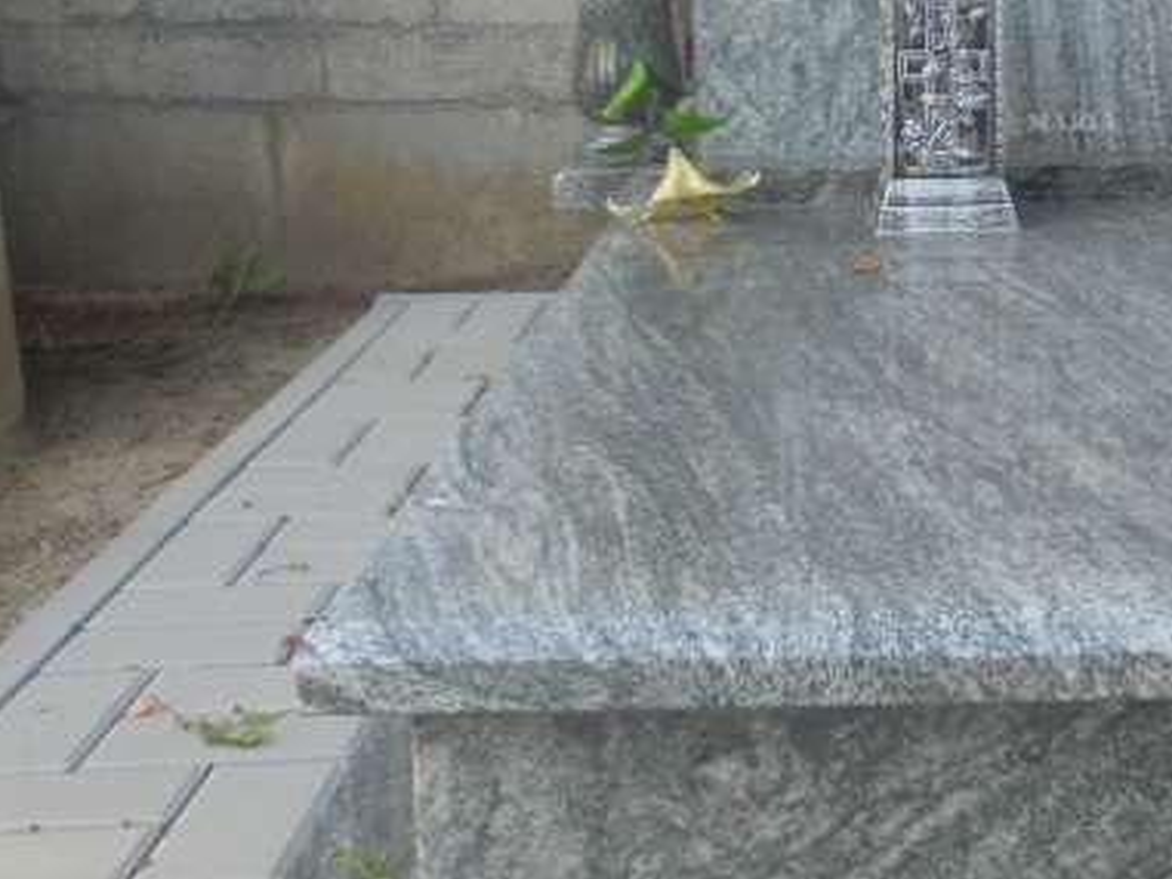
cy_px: 191
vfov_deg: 22.7
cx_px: 928
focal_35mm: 64
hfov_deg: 29.6
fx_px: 2167
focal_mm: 6.9
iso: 100
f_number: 4.2
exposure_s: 1/50
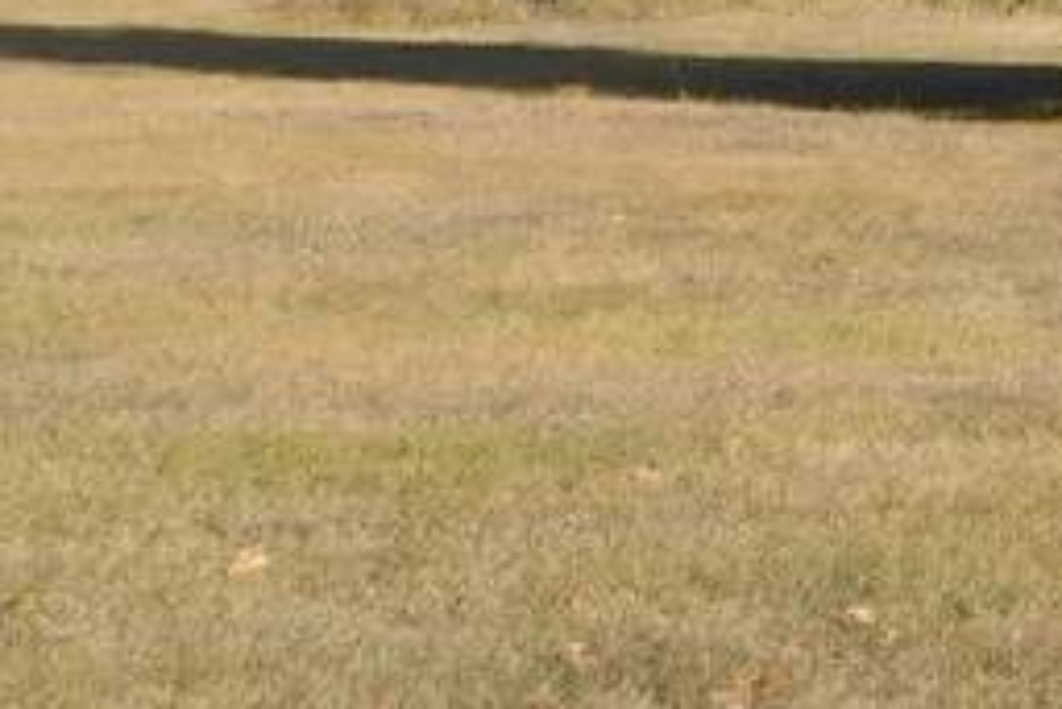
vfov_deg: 8.8
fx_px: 4604
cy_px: 249
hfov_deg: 12.7
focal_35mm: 156
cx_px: 1390
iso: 125
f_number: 3.2
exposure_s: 1/1000
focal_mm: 5.3
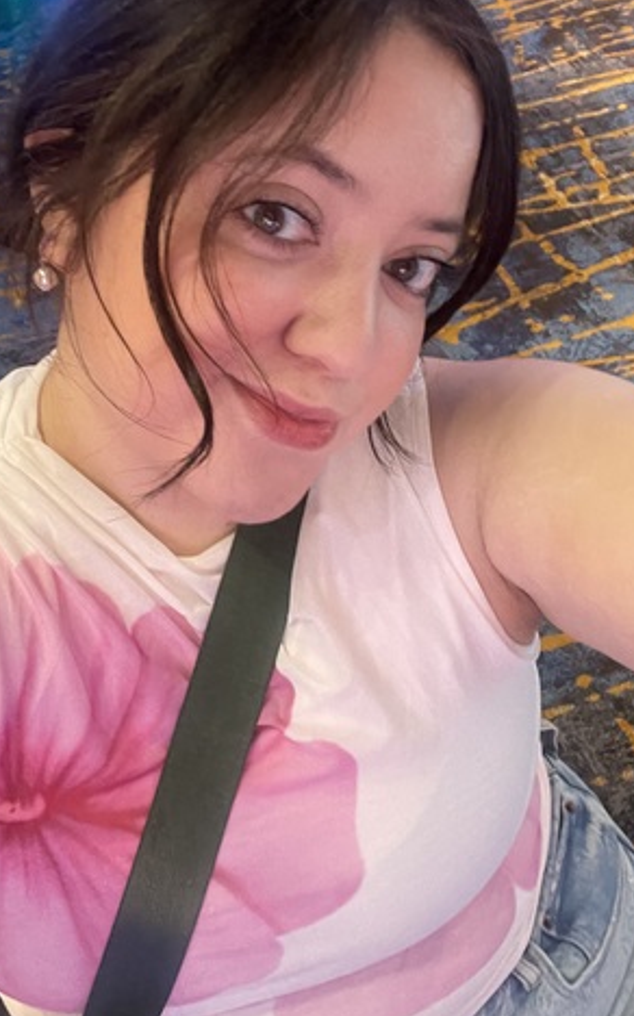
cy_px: 495
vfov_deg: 56.7
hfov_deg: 37.0
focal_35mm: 34
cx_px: 240
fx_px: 941
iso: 500
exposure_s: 1/30
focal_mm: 2.71
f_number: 2.2
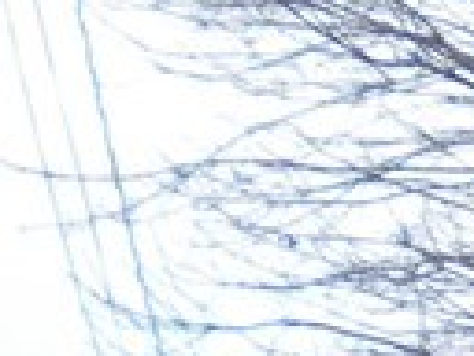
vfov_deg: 5.1
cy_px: 964
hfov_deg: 6.3
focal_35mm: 280
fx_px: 3834
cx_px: 1596
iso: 80
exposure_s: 1/207
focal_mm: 6.3
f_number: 4.6
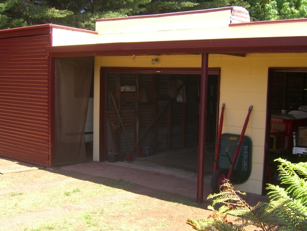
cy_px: 138
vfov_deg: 29.6
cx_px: 175
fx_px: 435
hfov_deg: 38.8
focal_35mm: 49
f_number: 2.8
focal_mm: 7.9
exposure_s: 1/250
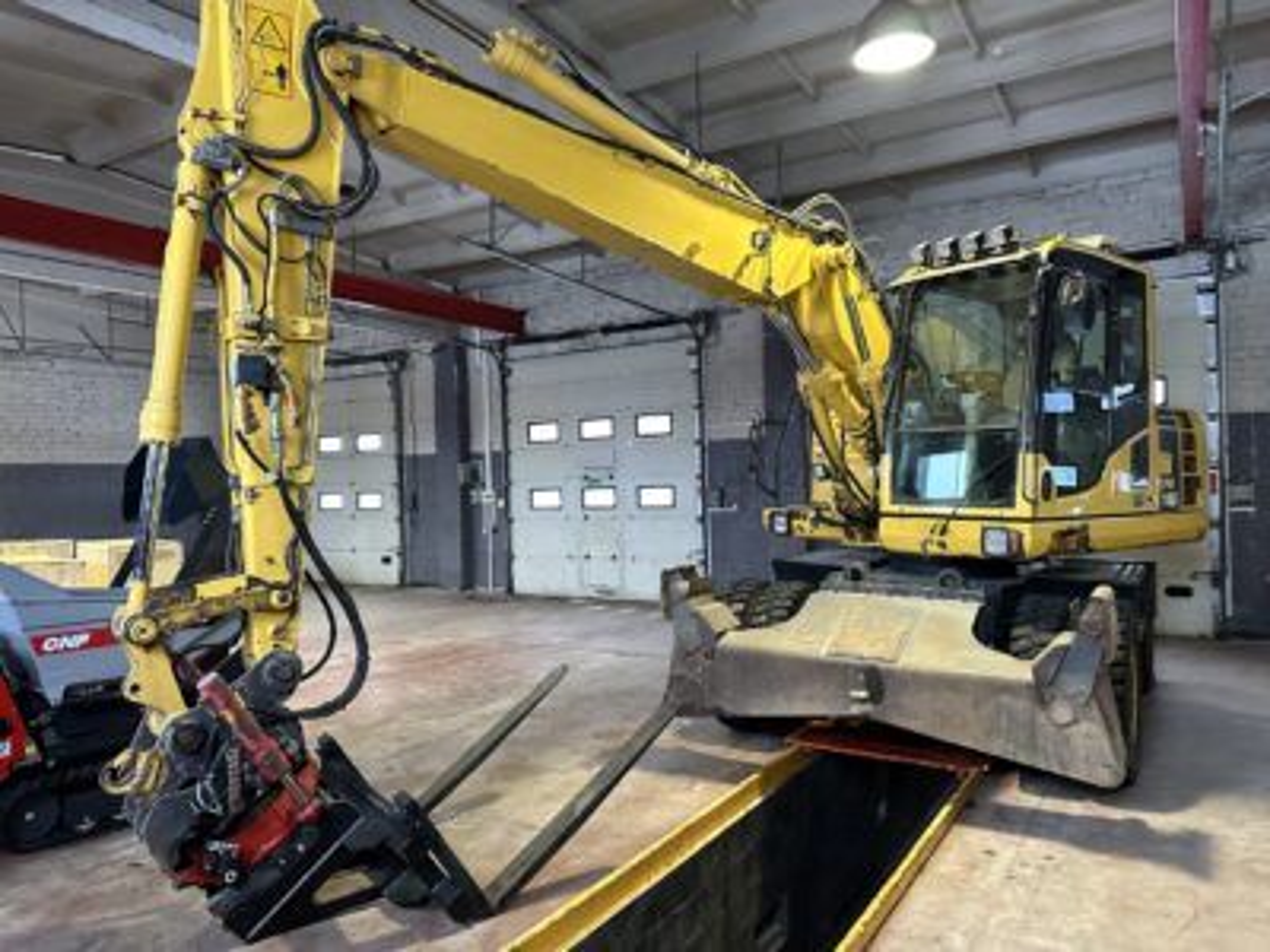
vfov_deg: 56.8
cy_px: 476
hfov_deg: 71.6
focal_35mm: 24
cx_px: 635
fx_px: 881
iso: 640
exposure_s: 1/50
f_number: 1.78
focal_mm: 6.86
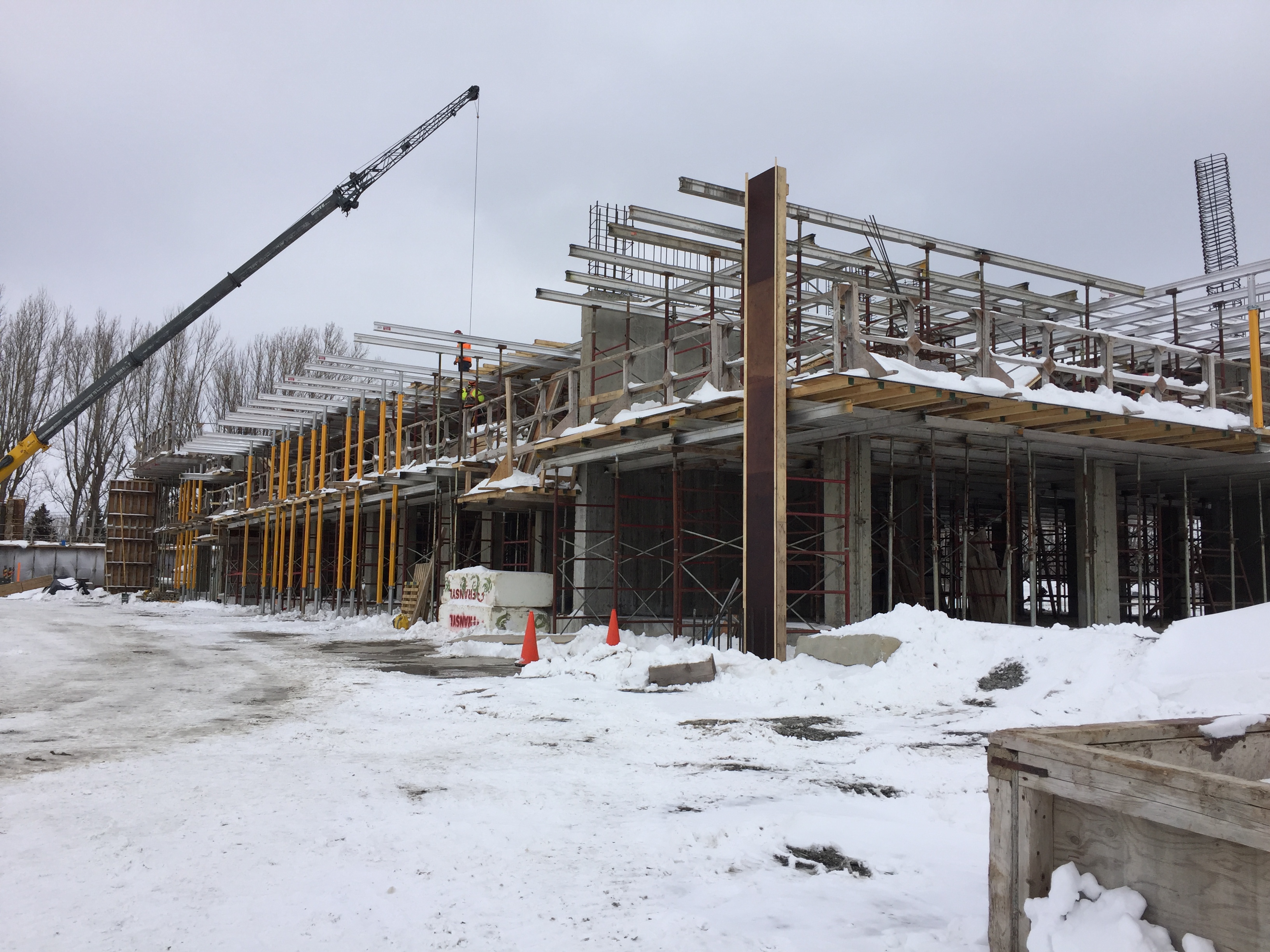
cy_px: 476
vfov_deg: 48.2
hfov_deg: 61.7
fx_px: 1064
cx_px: 635
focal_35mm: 29
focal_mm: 4.15
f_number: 2.2
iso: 32
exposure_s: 1/3597
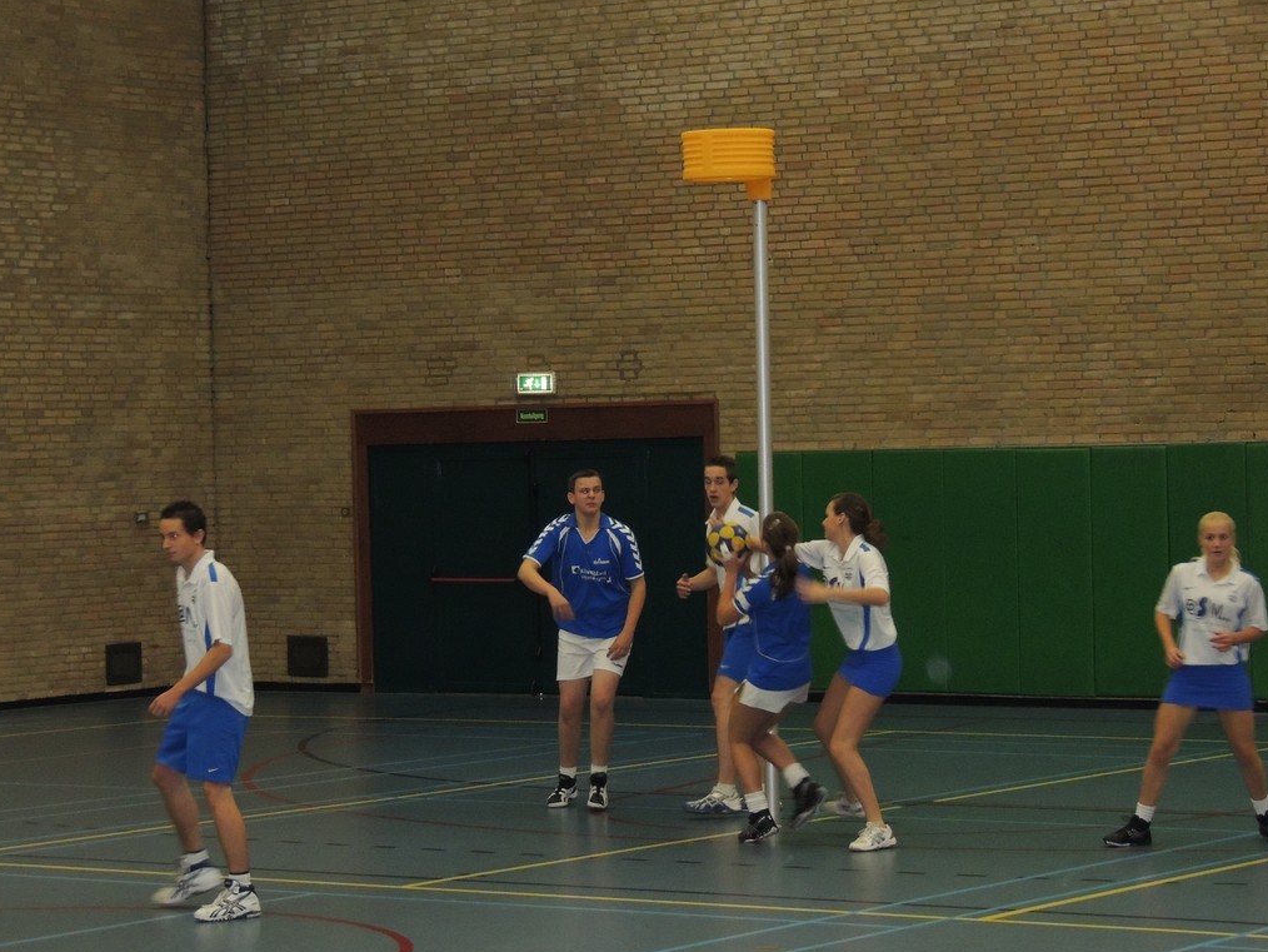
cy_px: 477
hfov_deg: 18.5
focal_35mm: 106
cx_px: 634
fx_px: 3884
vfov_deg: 14.0
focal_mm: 18.7
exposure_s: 1/60
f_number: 4.2
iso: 800
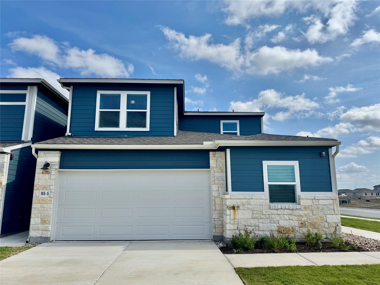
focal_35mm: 24
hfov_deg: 71.6
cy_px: 142
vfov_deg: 56.8
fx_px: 263
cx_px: 190
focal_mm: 6.76
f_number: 1.78
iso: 80
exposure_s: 1/7092
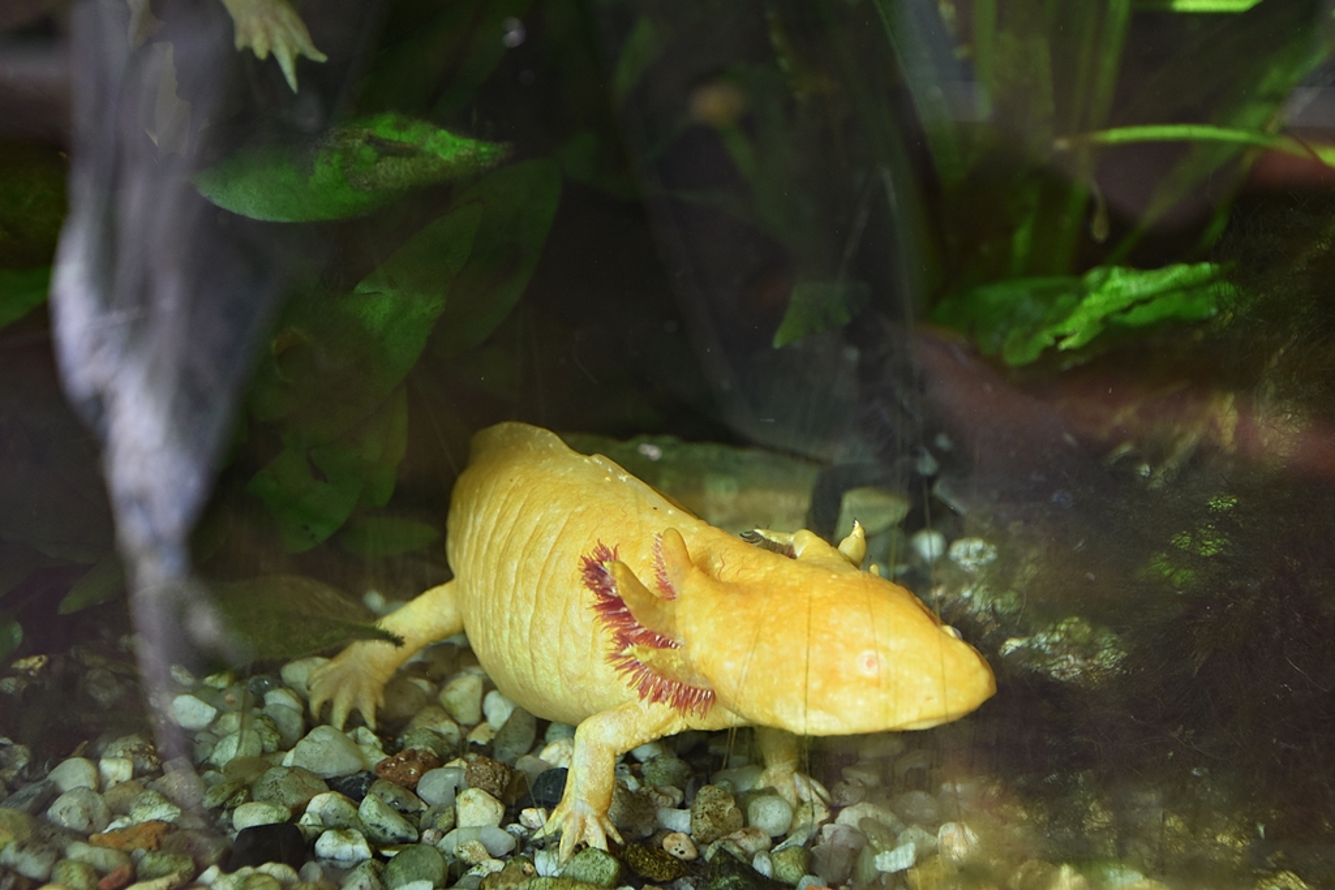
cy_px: 445
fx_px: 2336
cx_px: 668
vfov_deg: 21.6
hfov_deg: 31.9
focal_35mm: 63
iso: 400
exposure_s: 1/80
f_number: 4.5
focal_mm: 42
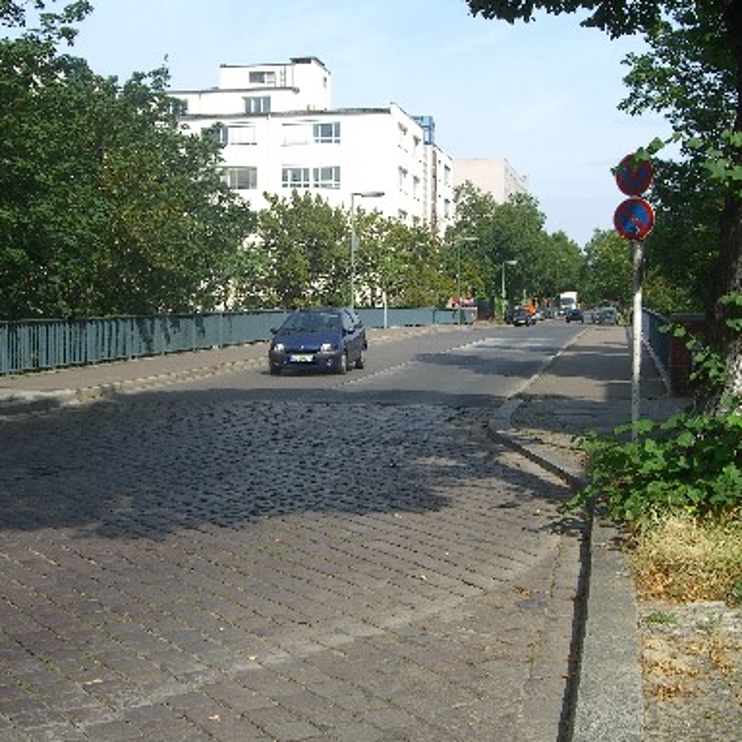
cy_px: 364
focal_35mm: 51
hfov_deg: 33.4
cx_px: 372
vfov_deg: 33.4
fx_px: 1237
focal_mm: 7.9
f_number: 4
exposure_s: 1/500
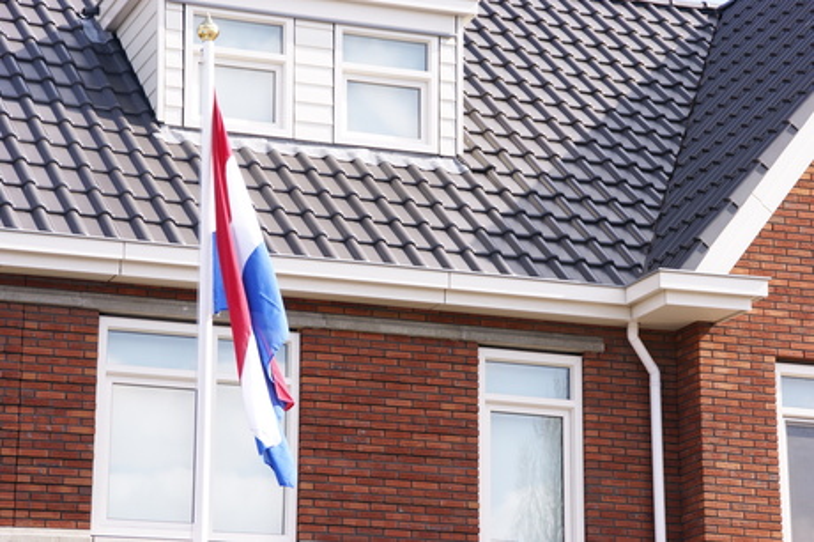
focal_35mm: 150
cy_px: 271
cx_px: 407
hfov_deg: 13.7
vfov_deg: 9.1
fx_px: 3389
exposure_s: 1/160
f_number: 7.1
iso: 100
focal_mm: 100
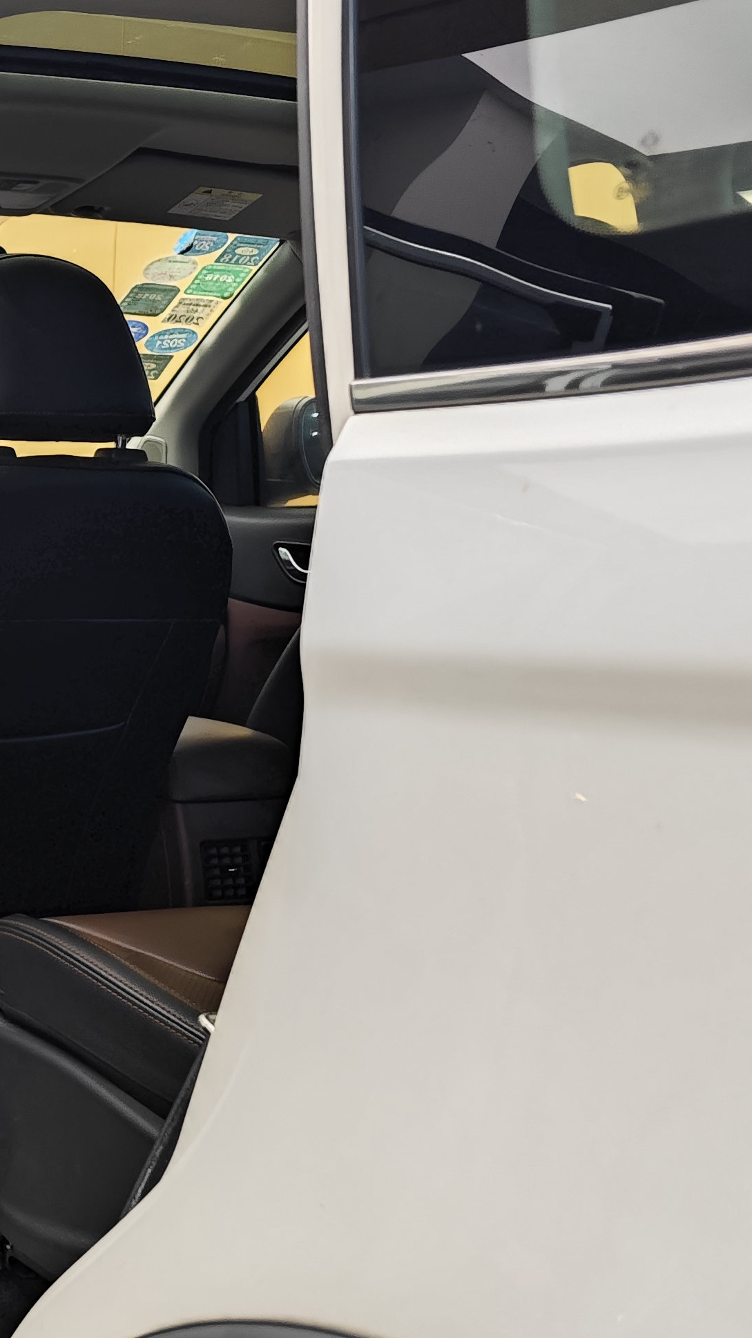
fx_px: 1880
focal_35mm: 53
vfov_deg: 38.9
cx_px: -532
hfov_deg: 18.5
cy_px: 494
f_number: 1.9
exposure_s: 1/52.6
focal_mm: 8.7
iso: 400
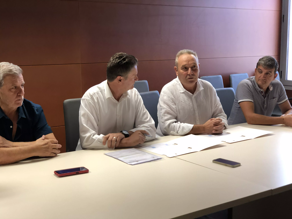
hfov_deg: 36.8
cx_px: 146
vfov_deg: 28.0
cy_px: 110
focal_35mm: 52
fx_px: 439
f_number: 2.4
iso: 100
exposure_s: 1/50
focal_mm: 6
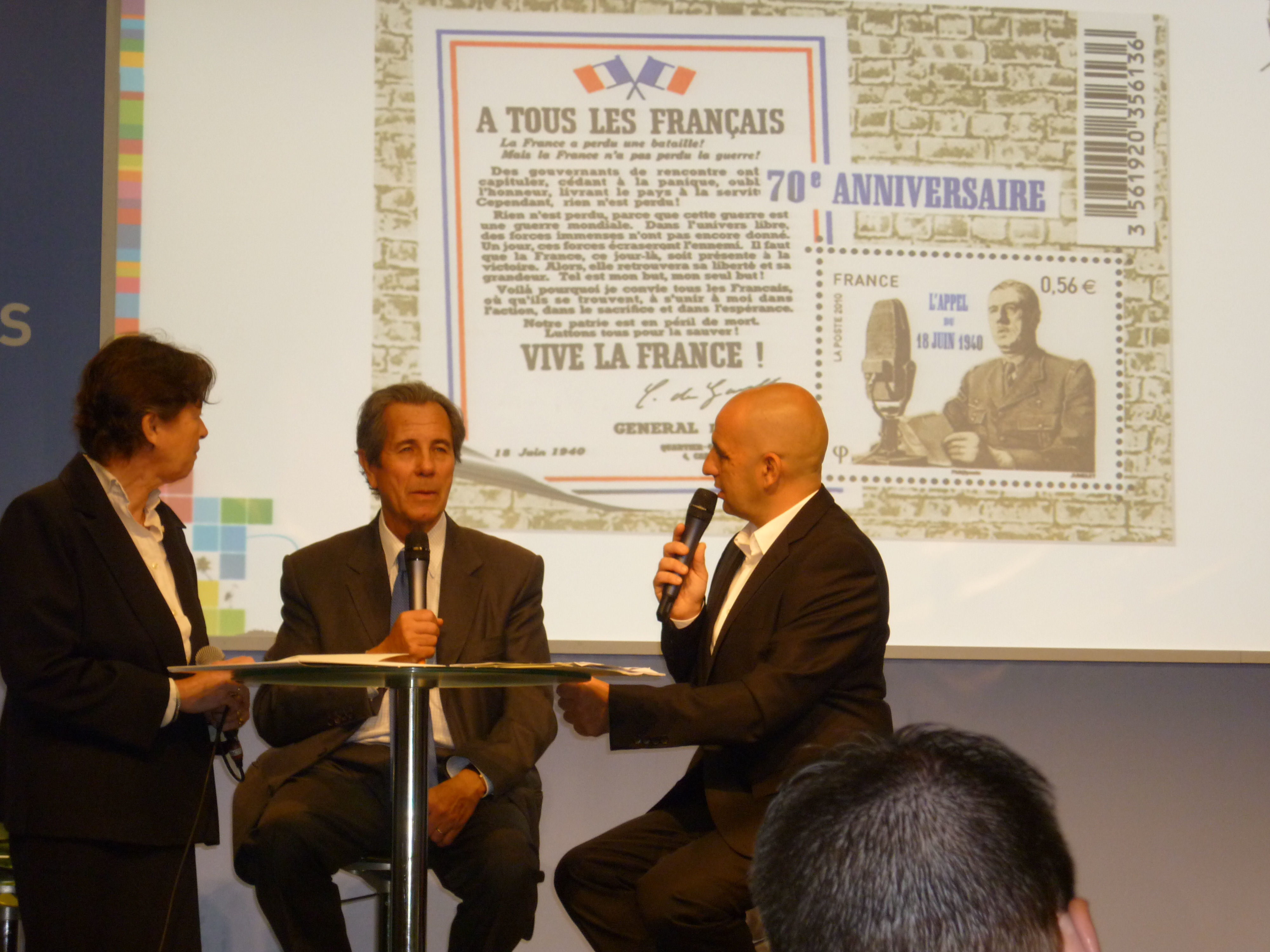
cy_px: 476
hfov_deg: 22.8
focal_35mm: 86
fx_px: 3155
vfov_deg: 17.2
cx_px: 635
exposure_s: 1/50
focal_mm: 15.3
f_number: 4.7
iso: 250
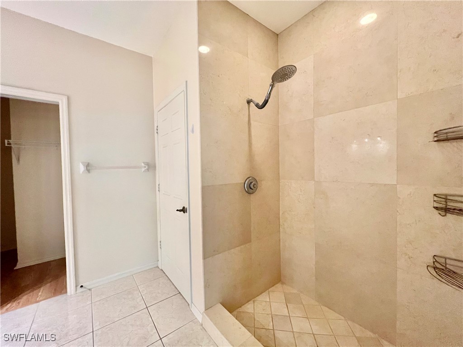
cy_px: 174
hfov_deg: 106.2
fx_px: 174
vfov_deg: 89.9
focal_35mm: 13
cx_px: 232
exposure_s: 1/60
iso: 500
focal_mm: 1.57
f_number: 1.8
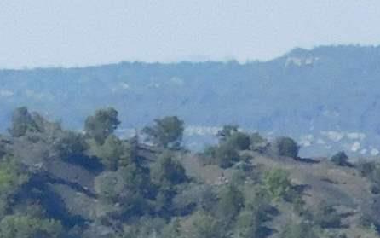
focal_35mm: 2874
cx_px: -682
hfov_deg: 0.7
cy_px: 348
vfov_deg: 0.5
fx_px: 29771
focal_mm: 70
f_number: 5.9
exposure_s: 1/500
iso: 125
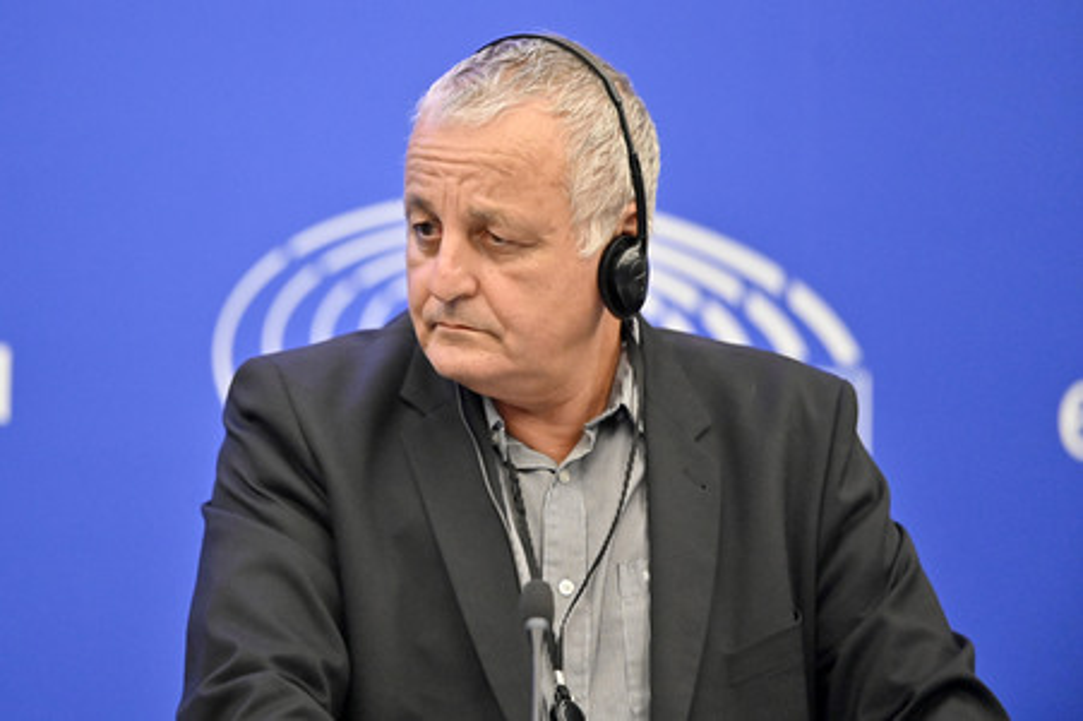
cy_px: 360
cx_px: 542
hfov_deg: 10.3
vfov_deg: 6.9
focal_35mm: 200
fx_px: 6012
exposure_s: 1/800
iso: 6400
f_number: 2.8
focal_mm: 200
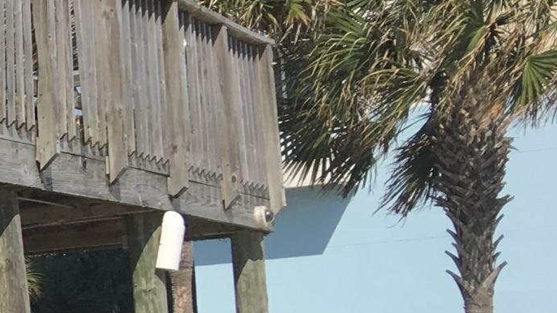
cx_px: -641
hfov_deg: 13.0
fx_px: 2038
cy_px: 326
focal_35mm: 138
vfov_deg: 8.7
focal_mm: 4.15
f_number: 2.2
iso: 25
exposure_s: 1/1789
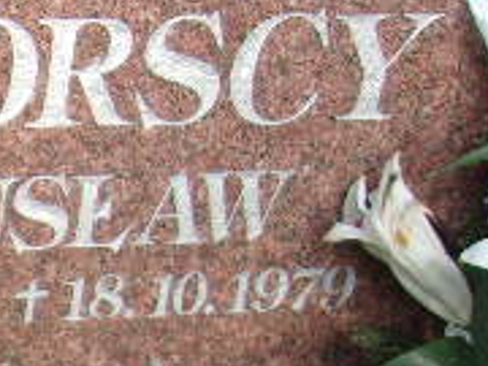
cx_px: -358
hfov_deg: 17.2
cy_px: 423
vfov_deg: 14.9
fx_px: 1353
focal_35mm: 96
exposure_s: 1/170
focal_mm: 4.9
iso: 80
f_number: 3
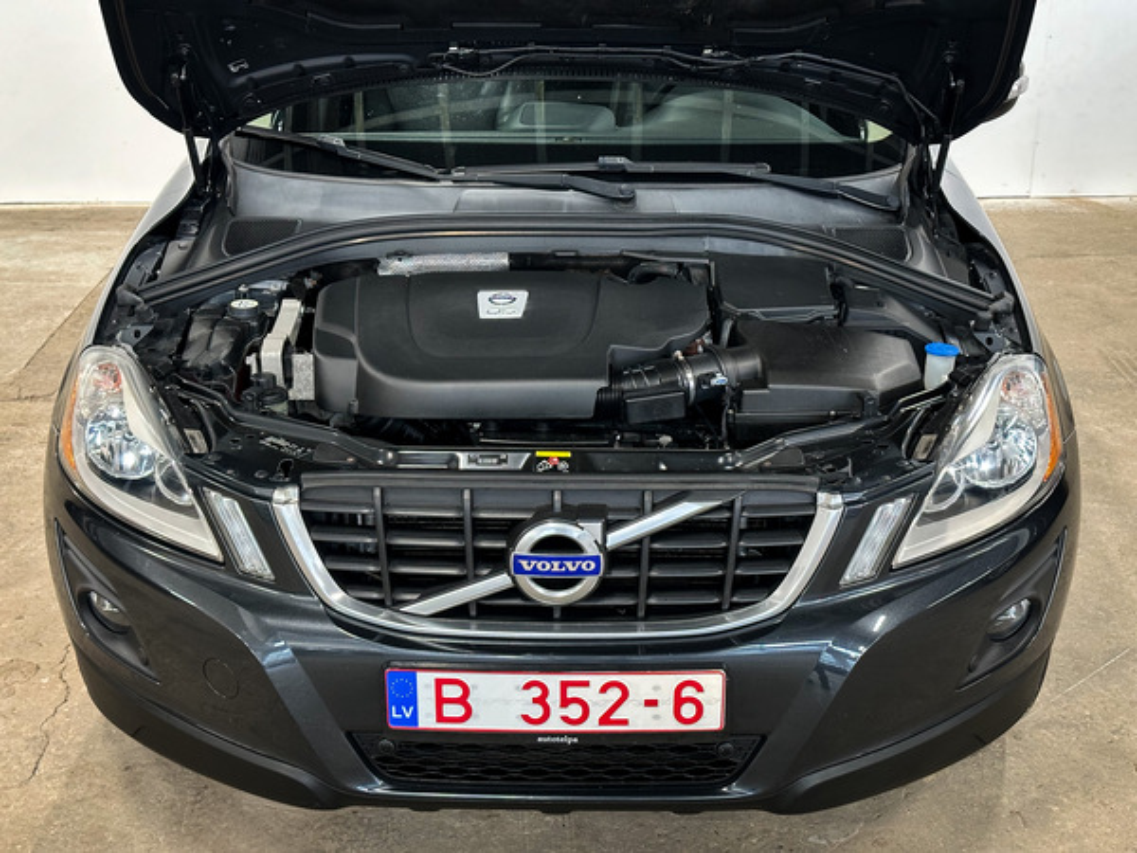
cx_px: 568
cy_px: 426
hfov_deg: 39.7
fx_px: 1577
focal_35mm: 48
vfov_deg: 30.3
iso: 320
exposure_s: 1/35
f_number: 1.8
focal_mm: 6.86
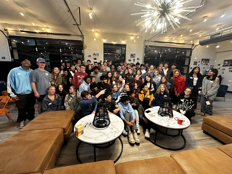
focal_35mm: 14
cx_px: 116
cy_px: 87
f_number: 2.2
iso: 1000
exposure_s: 1/60
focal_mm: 2.22
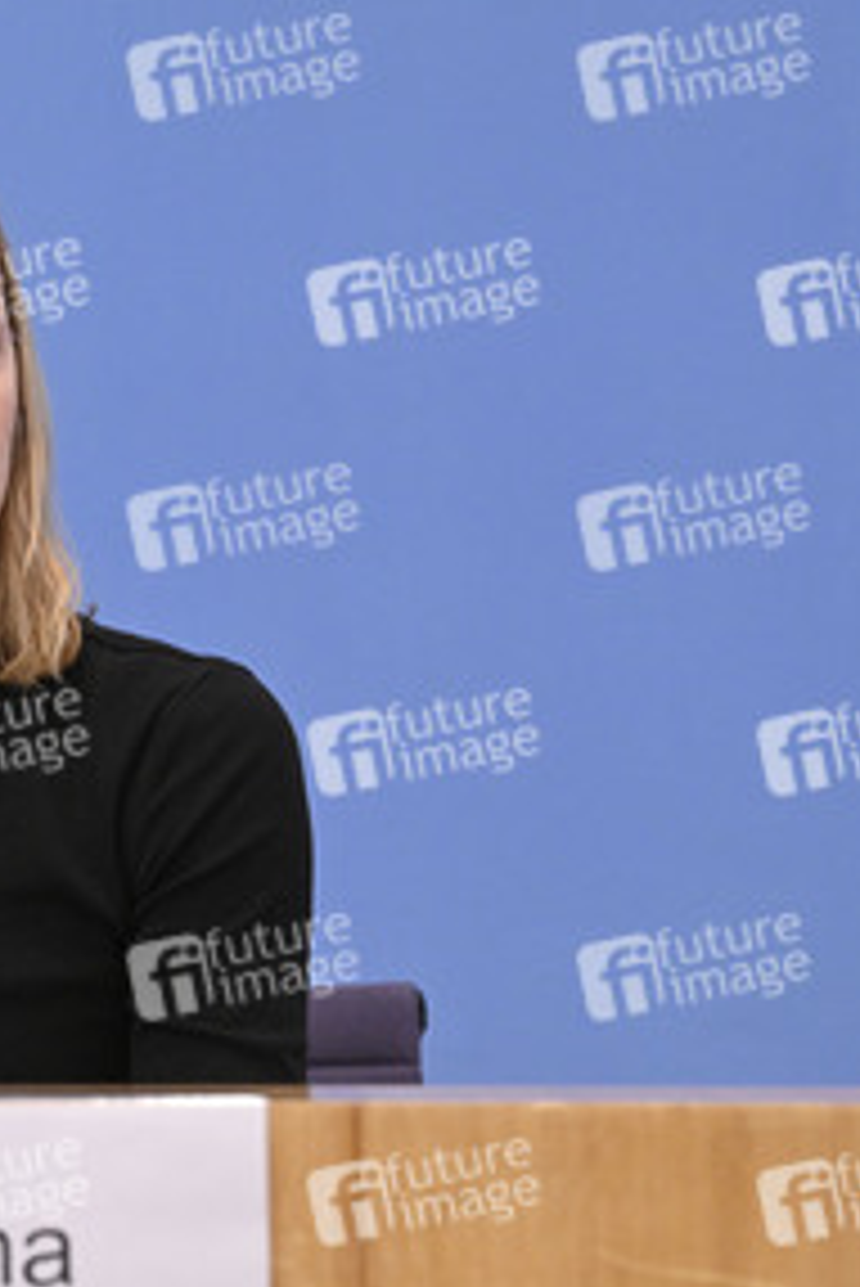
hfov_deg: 10.5
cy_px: 630
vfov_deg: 15.9
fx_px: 4617
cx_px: -146
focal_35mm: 129
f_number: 7.1
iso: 4000
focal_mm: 82
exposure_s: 1/500
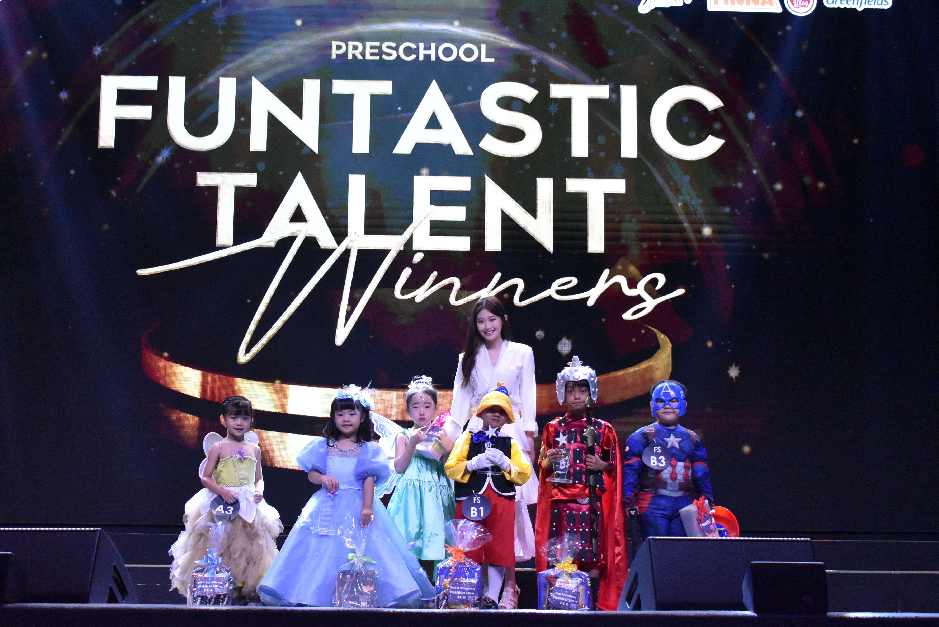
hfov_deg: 35.0
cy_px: 314
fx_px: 1487
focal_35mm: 57
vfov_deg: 23.8
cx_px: 470
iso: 6400
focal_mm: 38
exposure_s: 1/400
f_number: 5
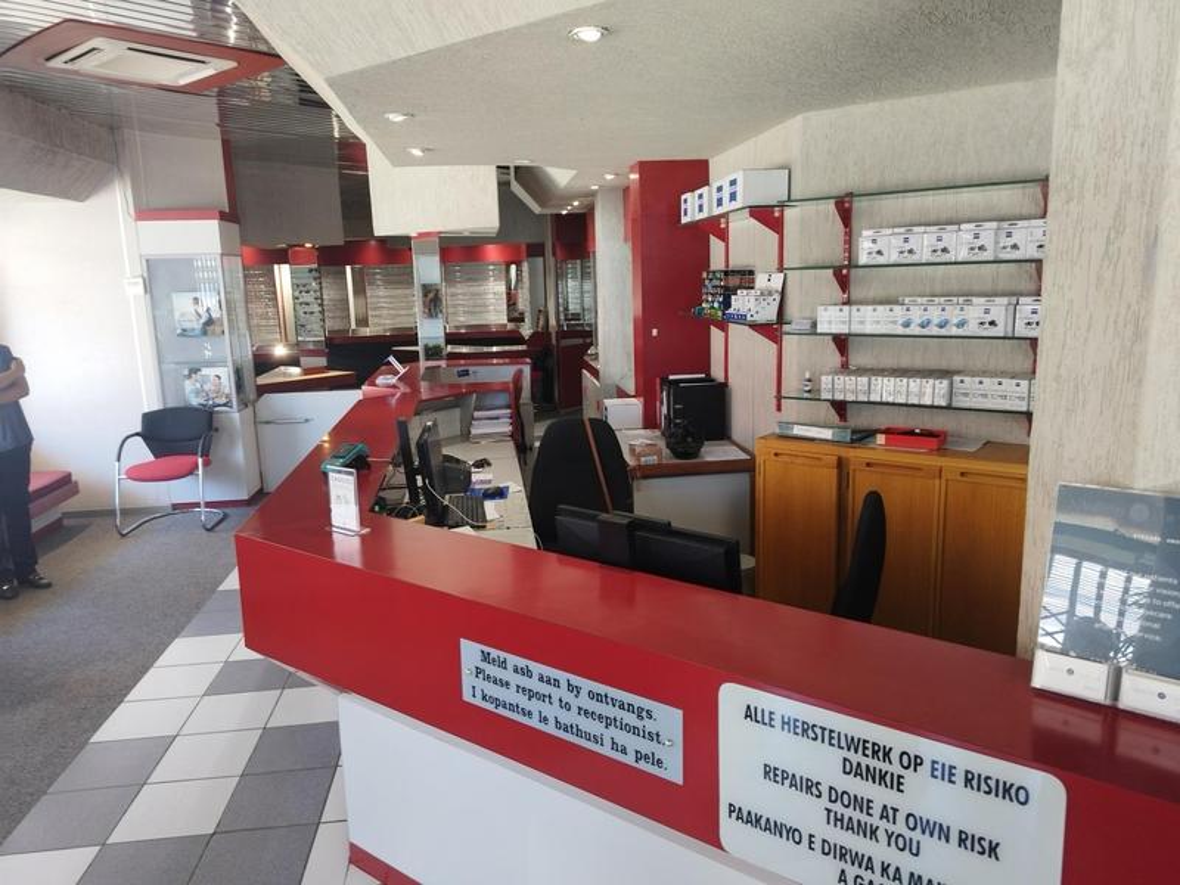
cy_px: 442
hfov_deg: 67.3
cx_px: 590
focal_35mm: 26
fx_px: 886
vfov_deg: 53.1
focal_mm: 6.24
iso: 432
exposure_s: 1/33.3
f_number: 1.9
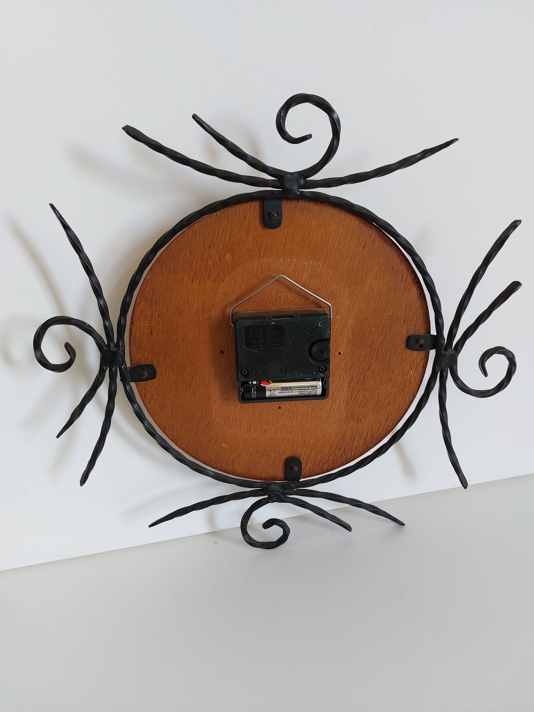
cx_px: 267
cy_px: 356
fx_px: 494
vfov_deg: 71.6
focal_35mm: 24
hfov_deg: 56.8
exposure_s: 1/50
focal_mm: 5.23
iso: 200
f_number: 1.8
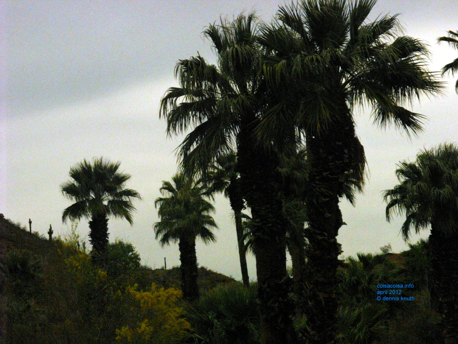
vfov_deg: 11.6
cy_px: 172
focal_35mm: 128
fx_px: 1694
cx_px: 229
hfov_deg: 15.4
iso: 800
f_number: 6.8
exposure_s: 1/1915
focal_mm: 21.3
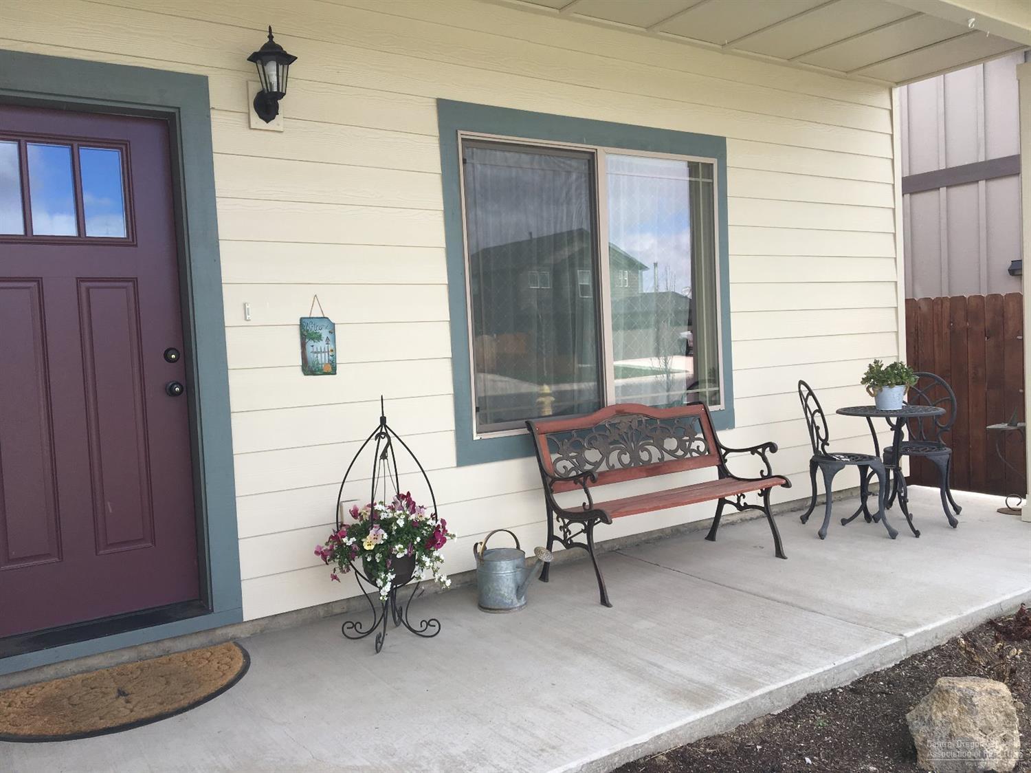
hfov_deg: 61.7
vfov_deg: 48.2
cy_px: 386
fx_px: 863
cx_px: 516
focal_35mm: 29
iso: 25
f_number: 2.2
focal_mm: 4.15
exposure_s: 1/506
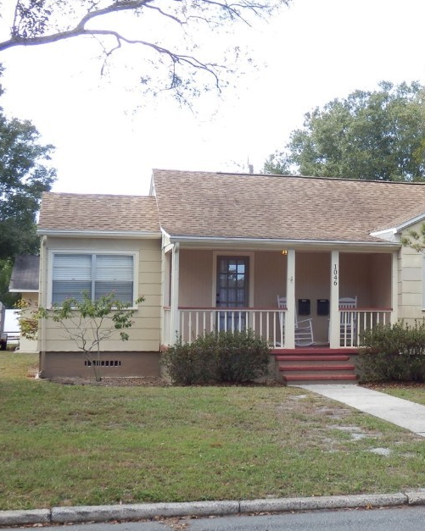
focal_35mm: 59
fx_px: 928
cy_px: 255
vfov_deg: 32.0
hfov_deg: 25.3
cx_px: 349
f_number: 3.6
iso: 80
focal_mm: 6.6
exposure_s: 1/125
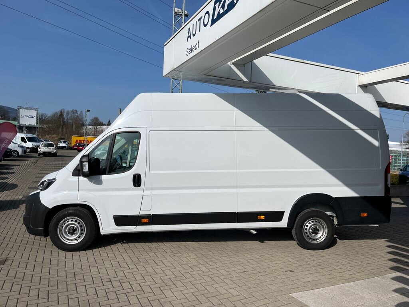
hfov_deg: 67.3
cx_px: 204
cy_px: 154
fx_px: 307
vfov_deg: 53.1
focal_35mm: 26
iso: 50
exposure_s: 1/9091
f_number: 1.6
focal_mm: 5.1
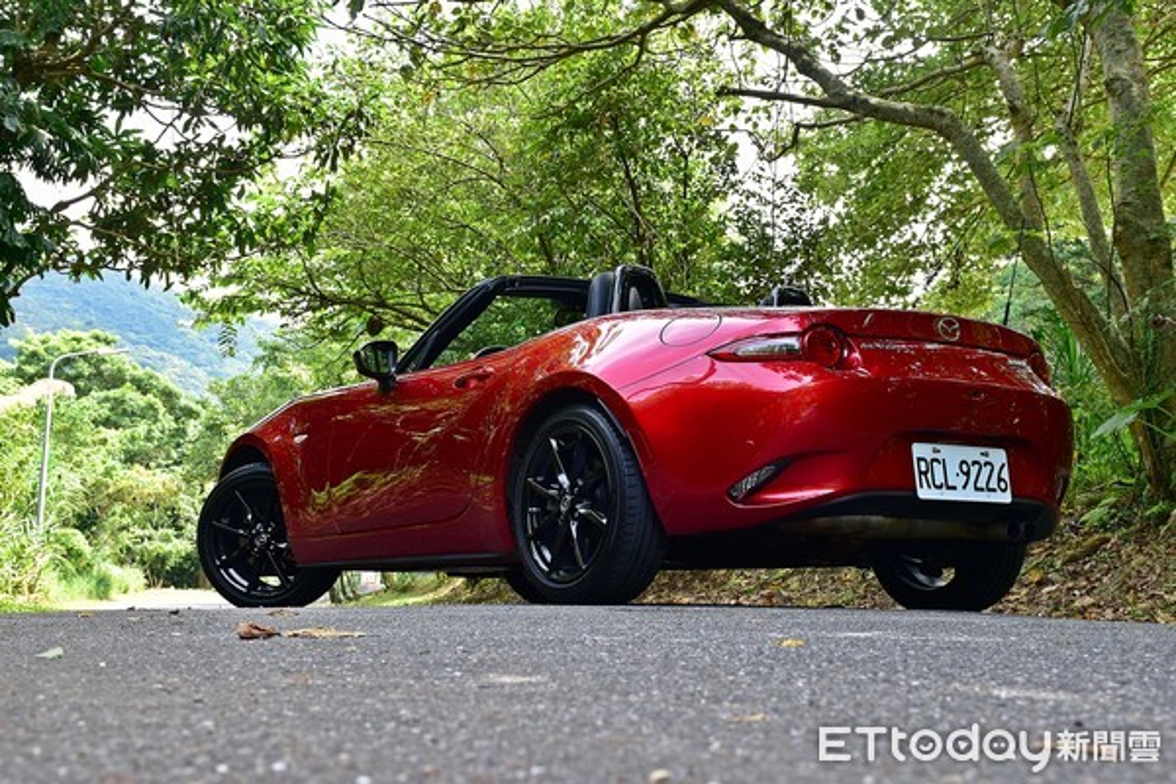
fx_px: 1715
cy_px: 392
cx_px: 588
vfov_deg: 25.8
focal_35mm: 52
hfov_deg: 37.9
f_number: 9
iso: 200
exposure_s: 1/60
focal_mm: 35
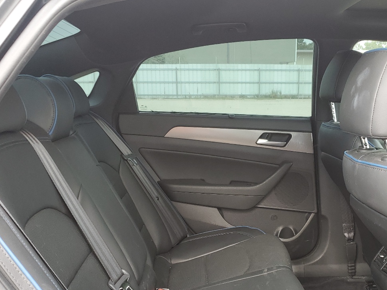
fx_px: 481
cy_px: 228
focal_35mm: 43
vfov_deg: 32.8
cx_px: 243
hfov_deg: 43.5
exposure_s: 1/60.2
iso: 52
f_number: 1.5
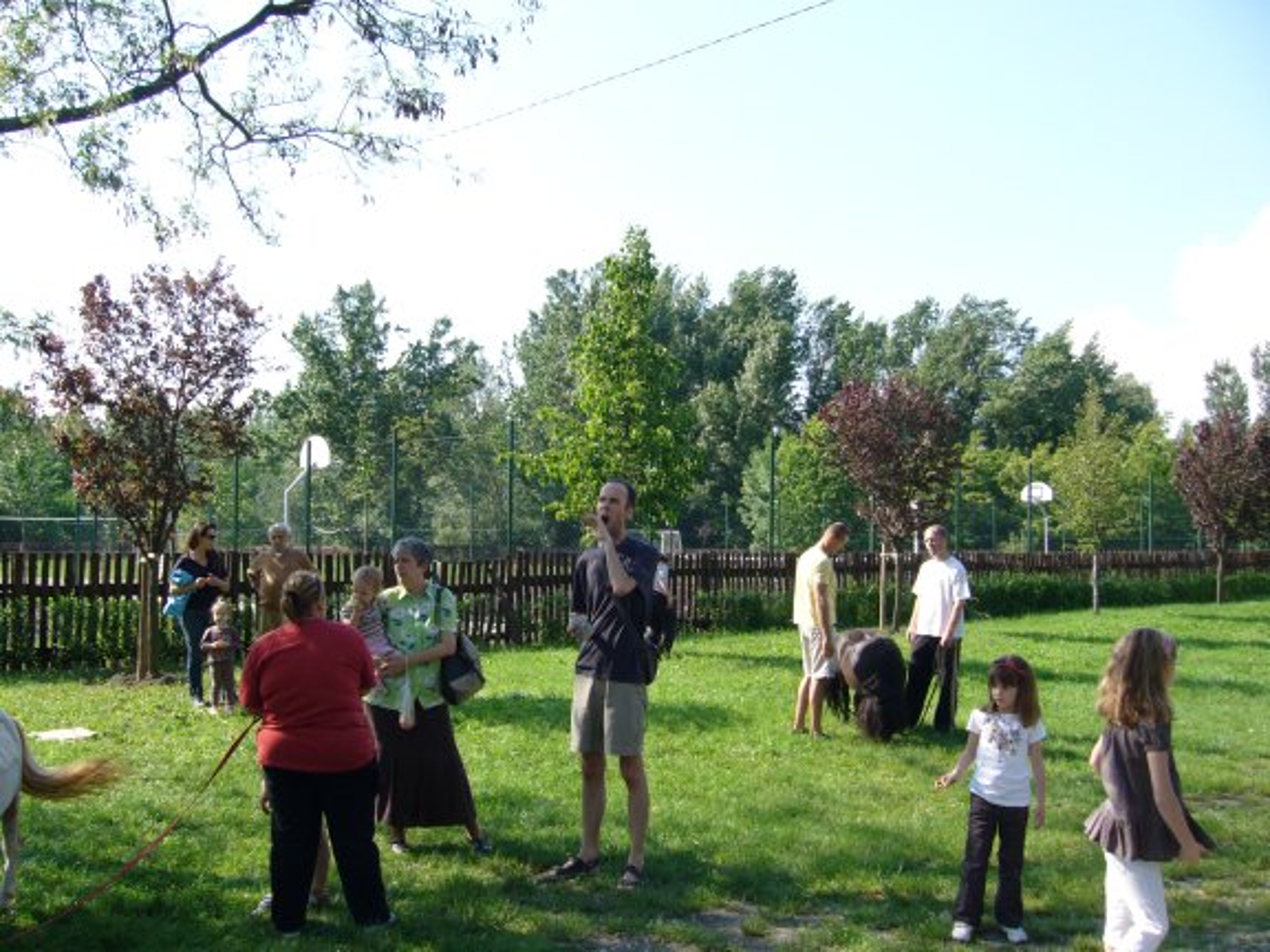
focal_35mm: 35
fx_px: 1284
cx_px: 635
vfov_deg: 40.7
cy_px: 476
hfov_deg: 52.6
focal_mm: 5.8
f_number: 5.6
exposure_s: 1/100
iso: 64
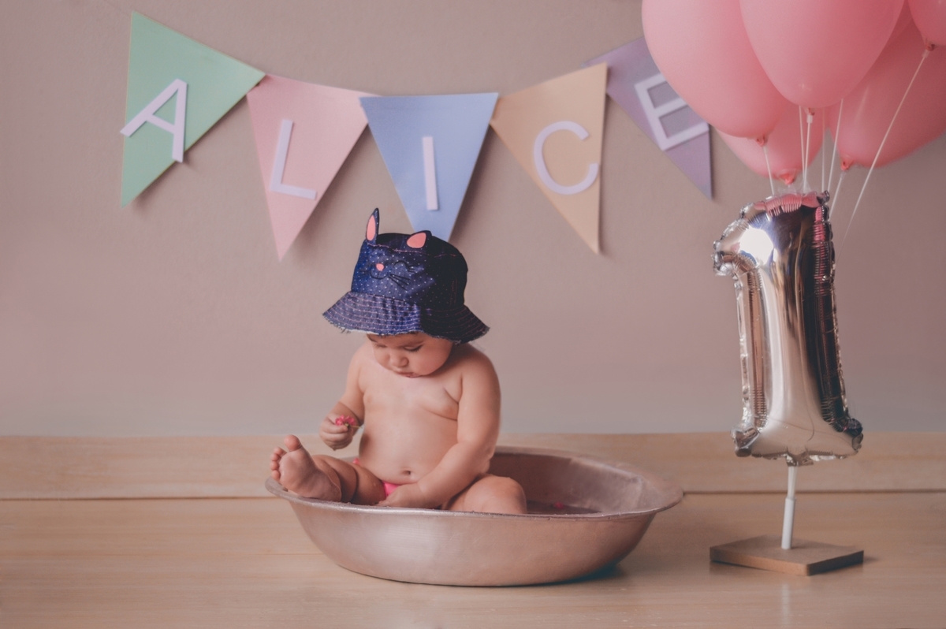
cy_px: 314
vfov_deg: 18.2
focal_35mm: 75
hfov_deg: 27.0
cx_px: 473
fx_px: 1969
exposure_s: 1/200
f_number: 1.8
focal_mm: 50
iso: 100
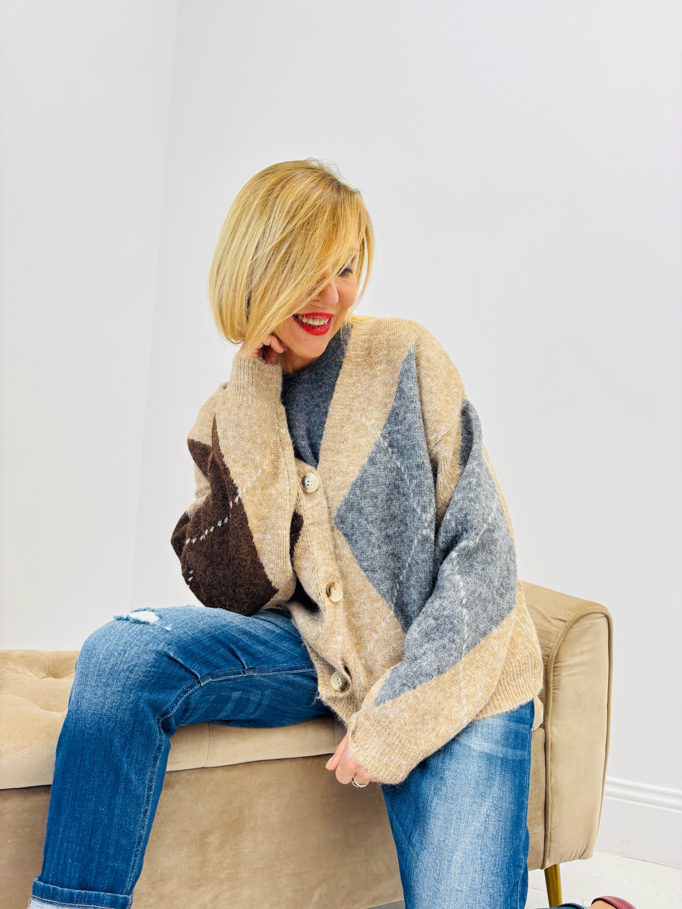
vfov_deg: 67.3
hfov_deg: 53.1
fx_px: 683
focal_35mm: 26
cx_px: 341
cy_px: 454
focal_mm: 5.96
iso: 32
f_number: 1.6
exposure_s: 1/113
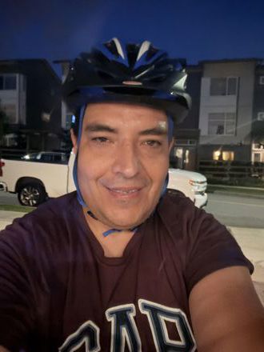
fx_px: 305
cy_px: 176
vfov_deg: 60.0
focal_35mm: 30
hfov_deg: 46.8
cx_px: 132
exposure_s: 1/8
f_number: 1.9
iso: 640
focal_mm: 2.69
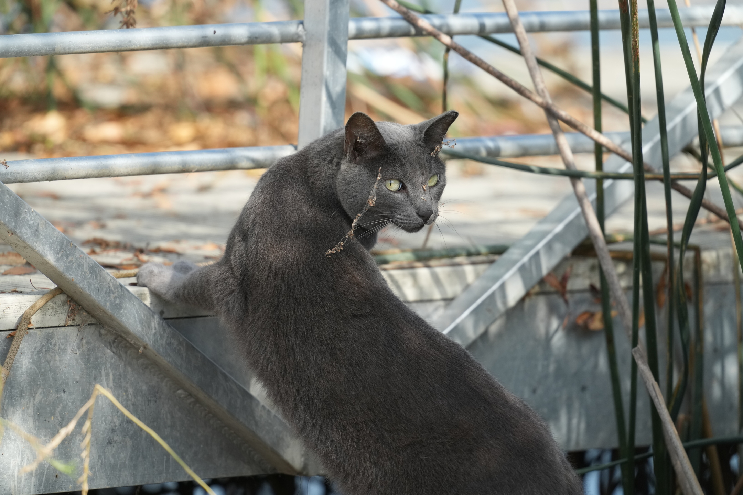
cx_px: 372
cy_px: 248
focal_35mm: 600
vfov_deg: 2.3
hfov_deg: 3.4
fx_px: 12382
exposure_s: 1/1250
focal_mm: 600
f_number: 5.6
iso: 800
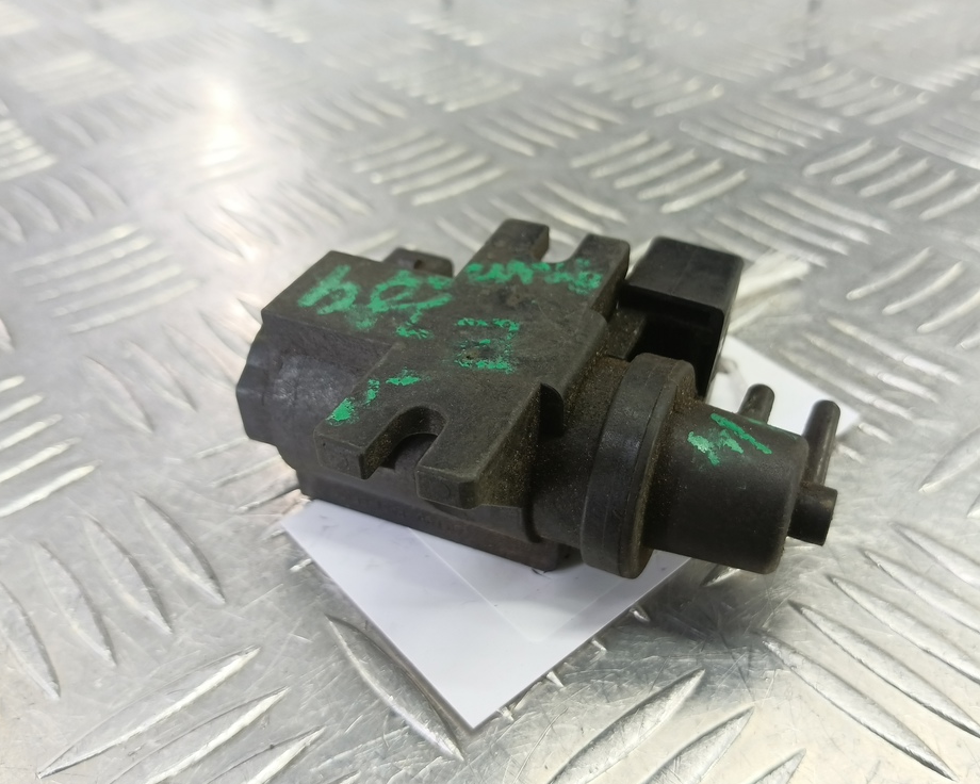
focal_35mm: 25
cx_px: 537
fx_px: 725
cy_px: 390
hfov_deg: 67.9
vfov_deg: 56.8
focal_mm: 4.11
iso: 173
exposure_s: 1/50
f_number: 1.6
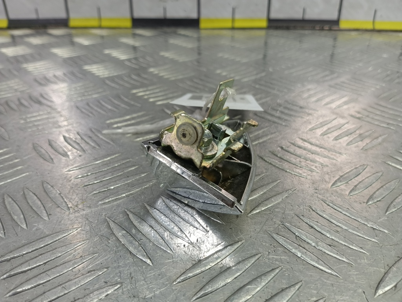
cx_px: 201
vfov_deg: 51.4
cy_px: 151
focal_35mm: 27
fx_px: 314
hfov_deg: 65.3
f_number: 1.6
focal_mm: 4.11
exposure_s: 1/50
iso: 94
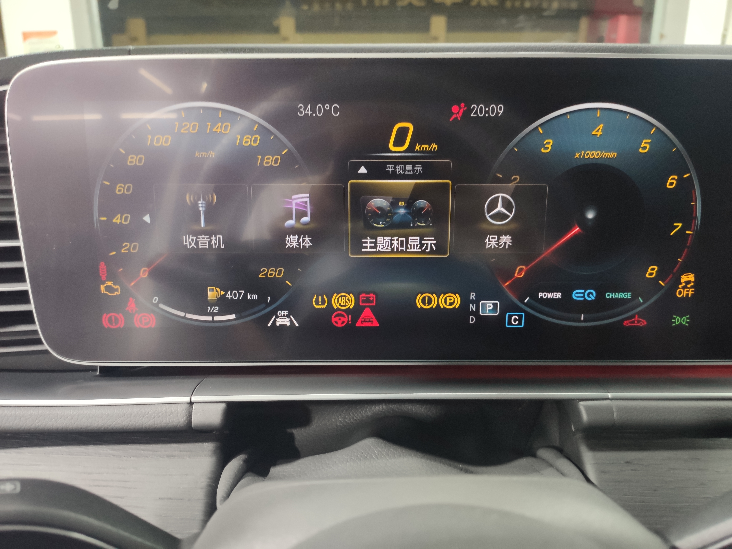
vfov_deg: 53.1
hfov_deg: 67.3
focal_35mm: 26
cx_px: 366
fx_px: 550
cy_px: 274
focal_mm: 4.75
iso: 1912
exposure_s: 1/50
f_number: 1.75
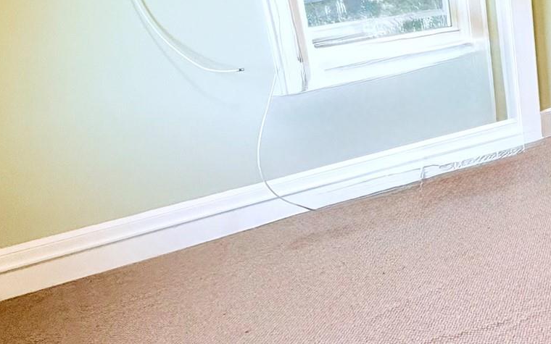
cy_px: 126
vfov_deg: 31.8
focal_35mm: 40
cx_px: 691
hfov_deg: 35.9
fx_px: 601
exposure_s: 1/60
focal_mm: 2.22
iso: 320
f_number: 2.2
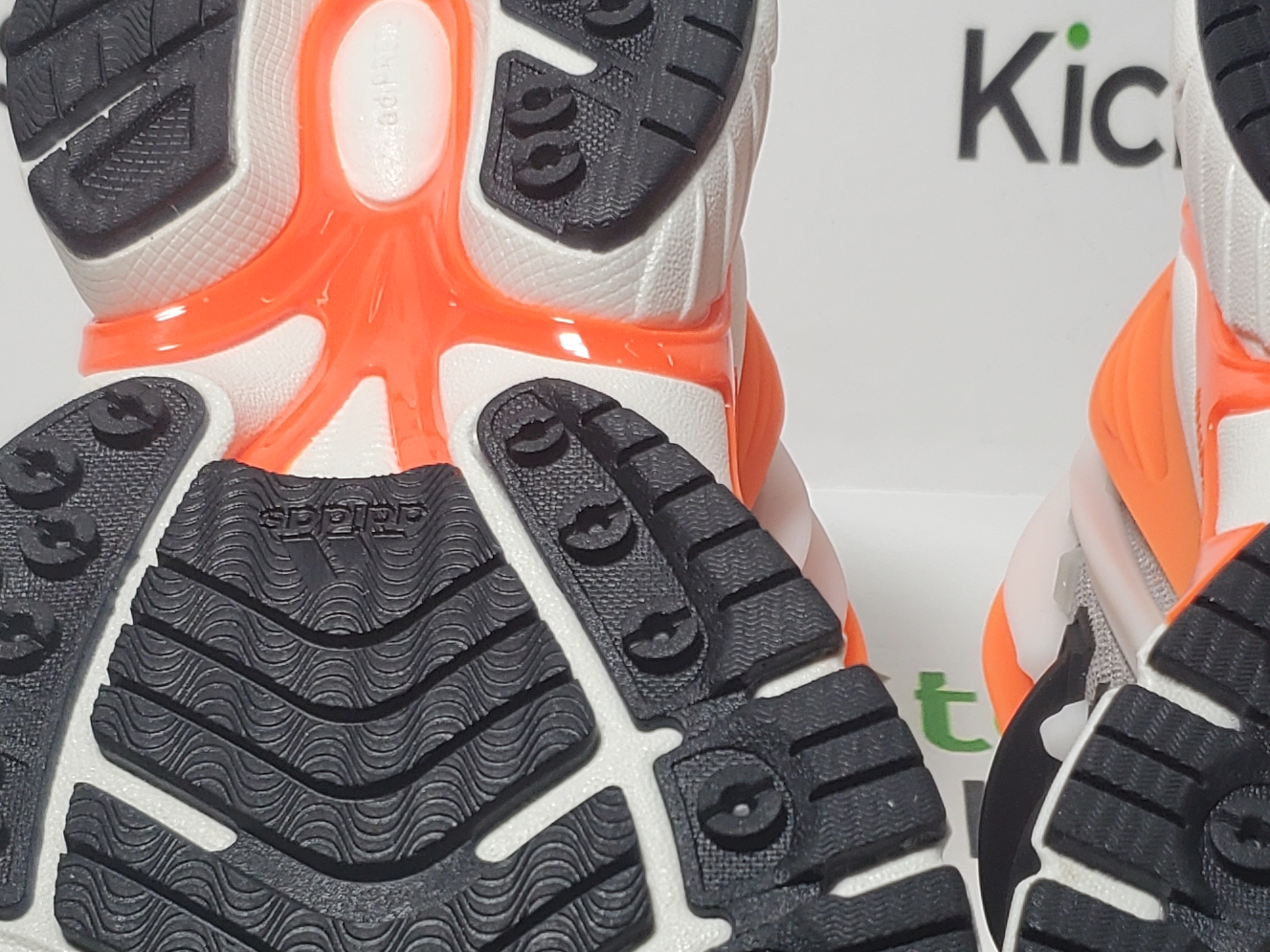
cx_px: 883
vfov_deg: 18.5
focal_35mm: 79
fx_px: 2898
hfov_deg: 24.6
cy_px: 720
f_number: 1.5
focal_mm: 4.3
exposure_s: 1/533
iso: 50
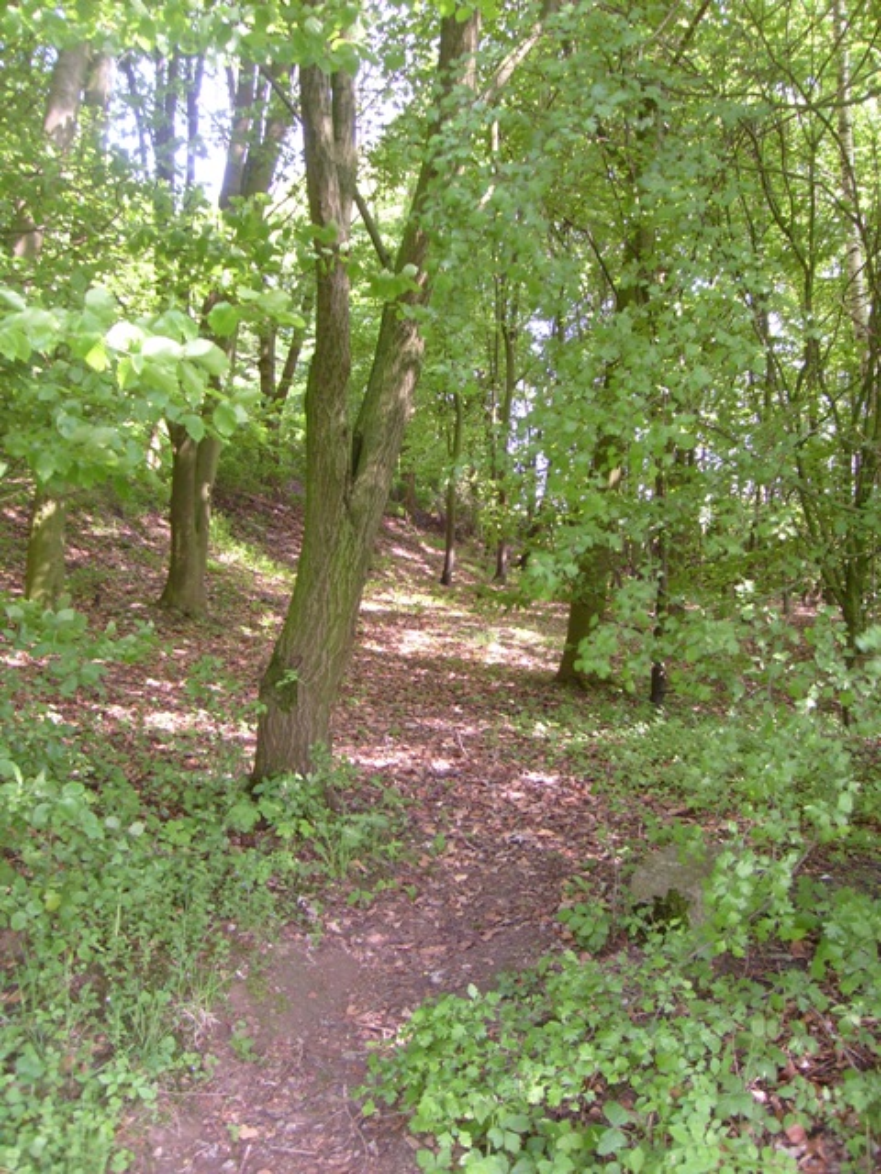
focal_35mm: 35
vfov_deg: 52.6
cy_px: 587
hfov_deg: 40.7
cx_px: 440
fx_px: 1188
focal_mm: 5.8
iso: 80
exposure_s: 1/60
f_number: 2.8
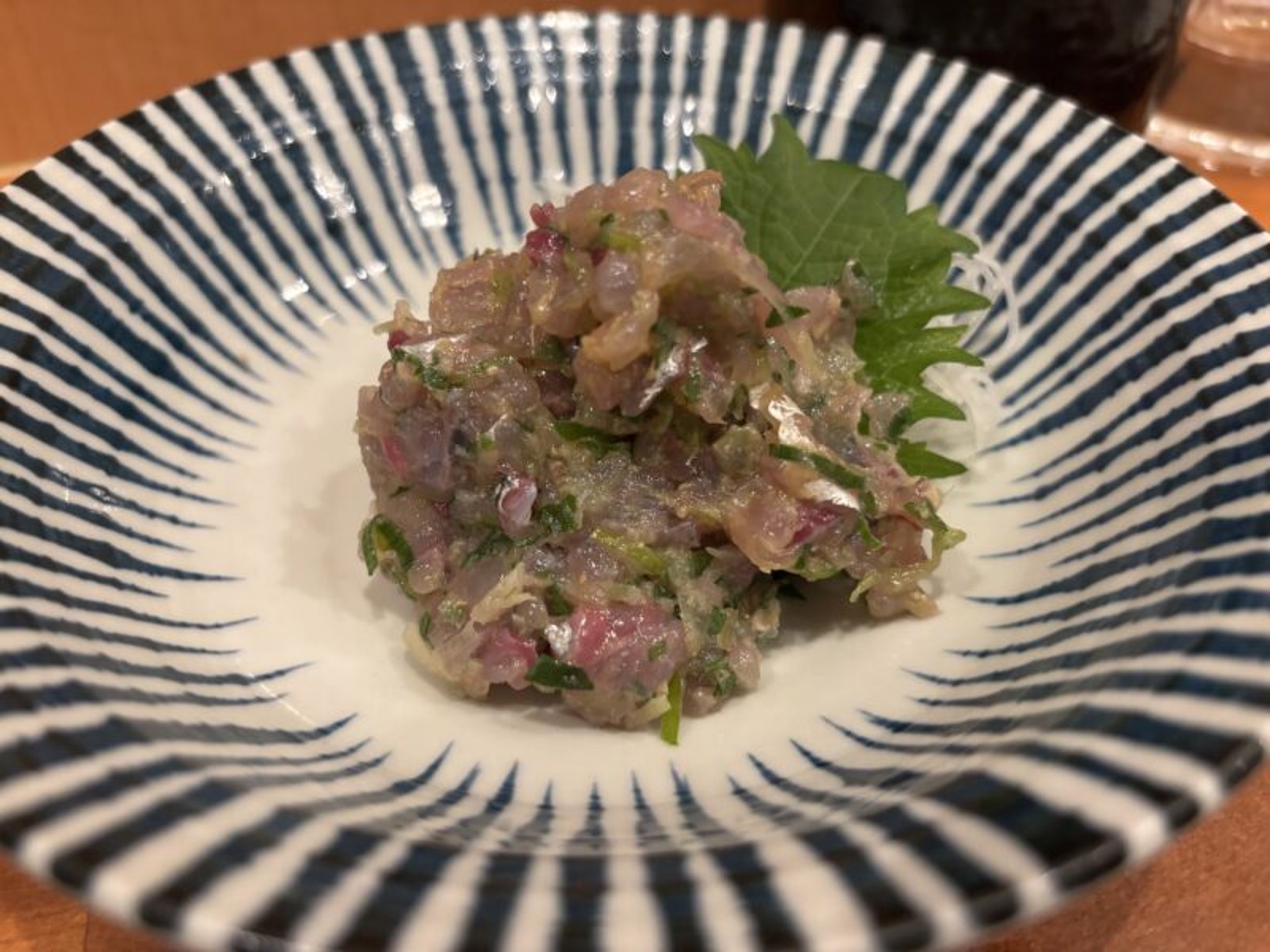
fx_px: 954
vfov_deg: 53.1
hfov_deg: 67.3
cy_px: 476
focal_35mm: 26
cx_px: 635
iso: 400
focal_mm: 5.96
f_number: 1.6
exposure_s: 1/50
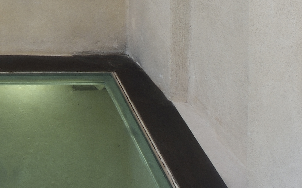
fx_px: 708
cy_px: -264
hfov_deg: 16.9
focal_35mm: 86
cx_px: -322
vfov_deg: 12.1
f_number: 22
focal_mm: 14
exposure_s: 1.3
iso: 64
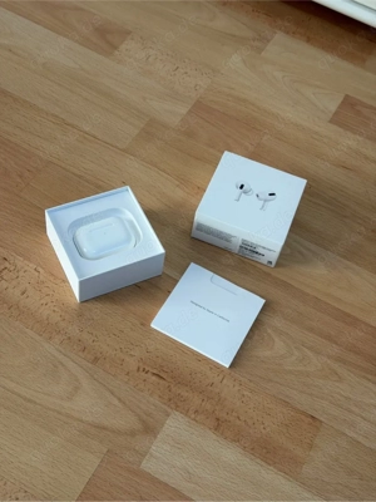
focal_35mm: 48
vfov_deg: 39.7
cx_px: 188
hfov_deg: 30.3
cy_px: 251
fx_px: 695
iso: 200
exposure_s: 1/60
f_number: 1.78
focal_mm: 6.76
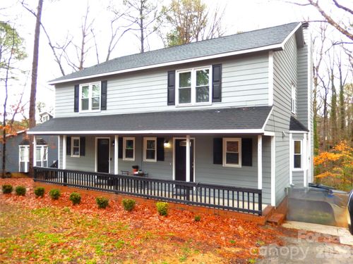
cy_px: 132
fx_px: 255
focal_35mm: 25
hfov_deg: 69.4
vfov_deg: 54.9
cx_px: 176
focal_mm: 4.5
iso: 125
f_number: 3.4
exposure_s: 1/100
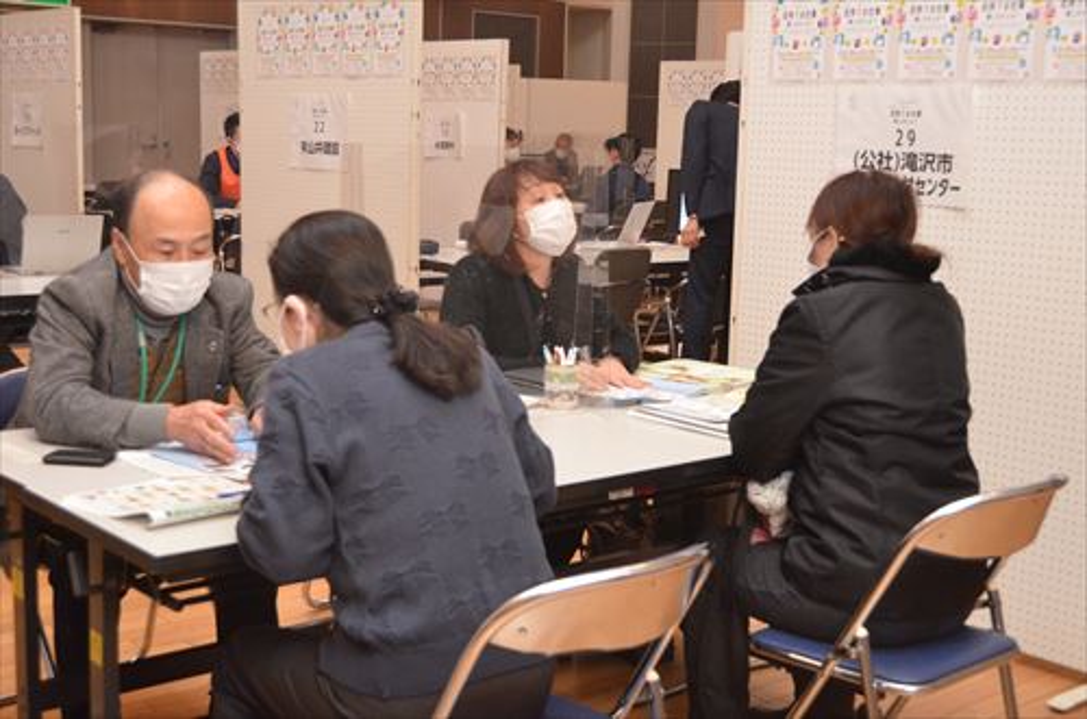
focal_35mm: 48
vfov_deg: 27.9
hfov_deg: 41.2
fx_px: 1446
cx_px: 544
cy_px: 360
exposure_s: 1/320
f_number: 4.5
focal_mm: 32
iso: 3200
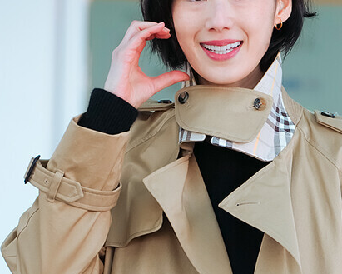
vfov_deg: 3.7
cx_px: 219
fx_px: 4222
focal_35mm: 417
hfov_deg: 4.6
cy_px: 207
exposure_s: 1/250
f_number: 5.6
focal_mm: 203
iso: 800
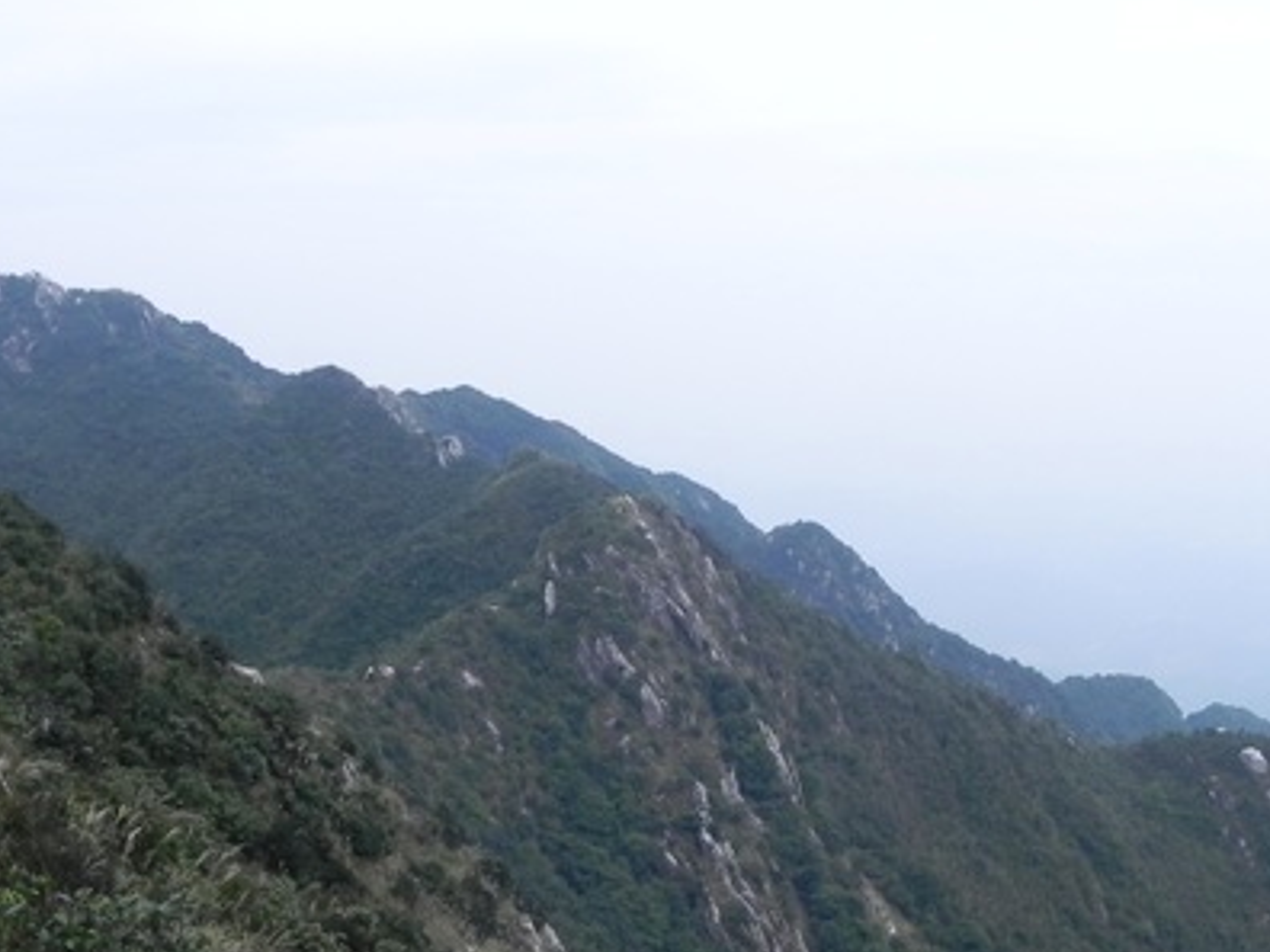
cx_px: 673
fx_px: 1688
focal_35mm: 46
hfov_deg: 41.2
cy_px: 688
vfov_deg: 31.1
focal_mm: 4.6
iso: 160
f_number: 7.1
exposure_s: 1/350
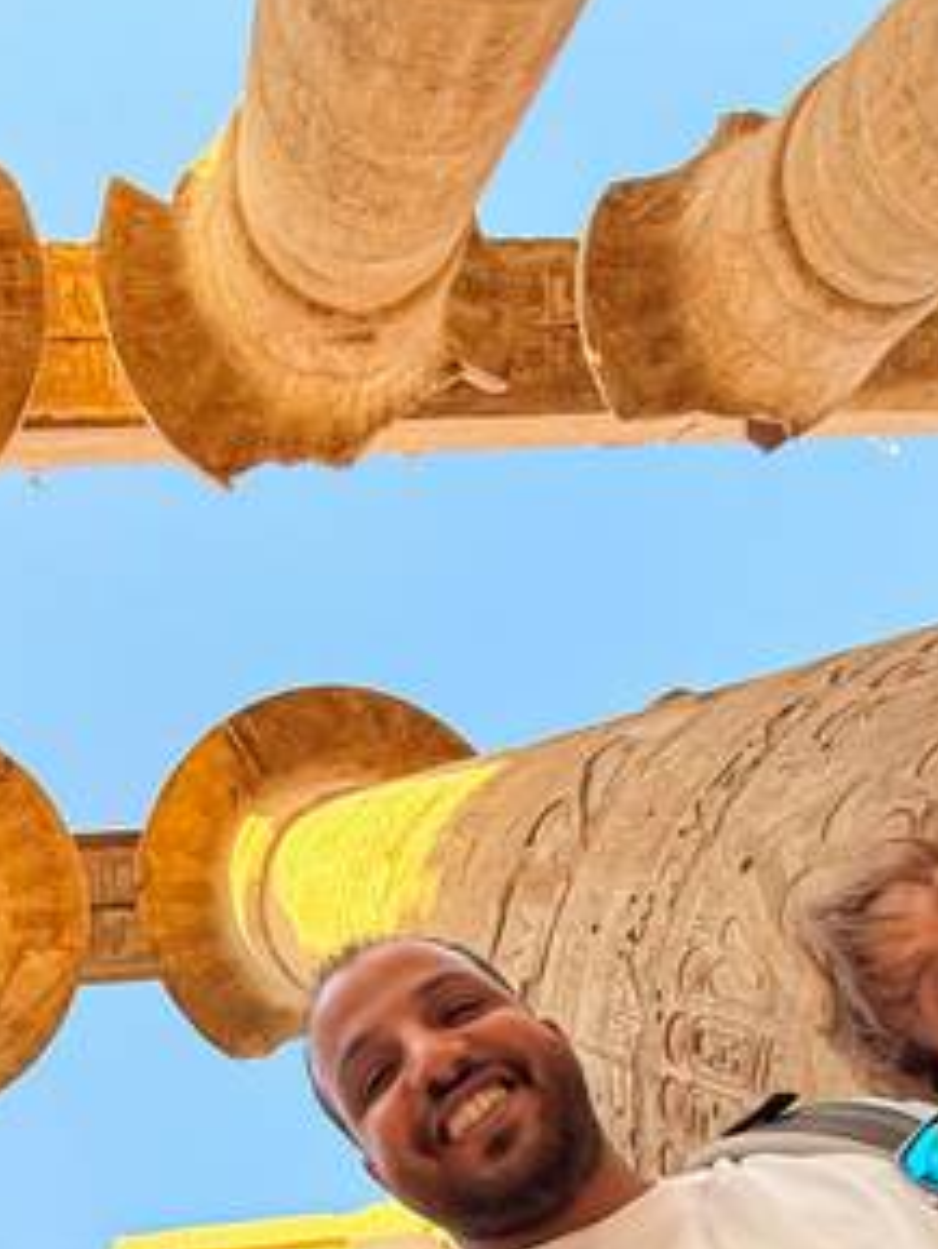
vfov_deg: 53.1
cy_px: 1059
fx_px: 1119
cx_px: 298
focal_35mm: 31
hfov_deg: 44.7
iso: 64
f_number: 2.2
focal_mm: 2.22
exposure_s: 1/135
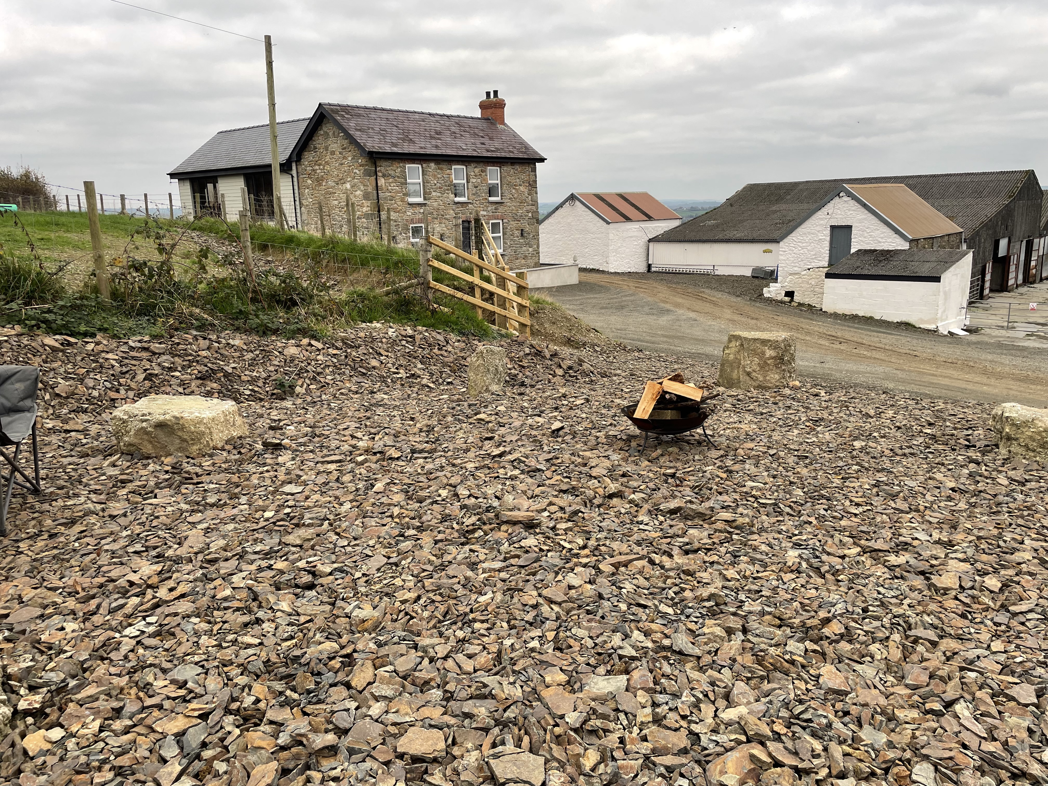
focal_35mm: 26
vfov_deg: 53.1
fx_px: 787
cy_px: 393
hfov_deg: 67.3
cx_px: 524
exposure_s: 1/218
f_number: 1.6
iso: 32
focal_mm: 4.2
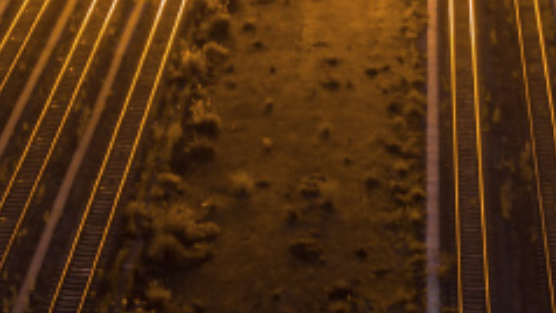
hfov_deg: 14.5
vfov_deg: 7.5
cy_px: -522
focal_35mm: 148
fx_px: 2182
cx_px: 292
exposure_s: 3
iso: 100
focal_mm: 10.26
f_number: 4
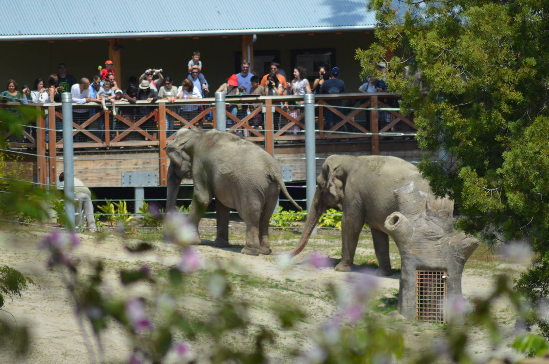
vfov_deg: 3.0
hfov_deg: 4.5
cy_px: 181
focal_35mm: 462
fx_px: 7031
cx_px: 267
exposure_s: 1/2000
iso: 400
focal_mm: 300
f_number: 5.6
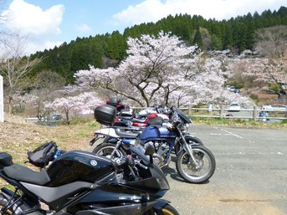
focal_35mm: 28
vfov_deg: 49.7
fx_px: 232
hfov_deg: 63.3
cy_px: 113
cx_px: 130
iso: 100
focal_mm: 4.3
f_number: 2.5
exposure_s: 1/800
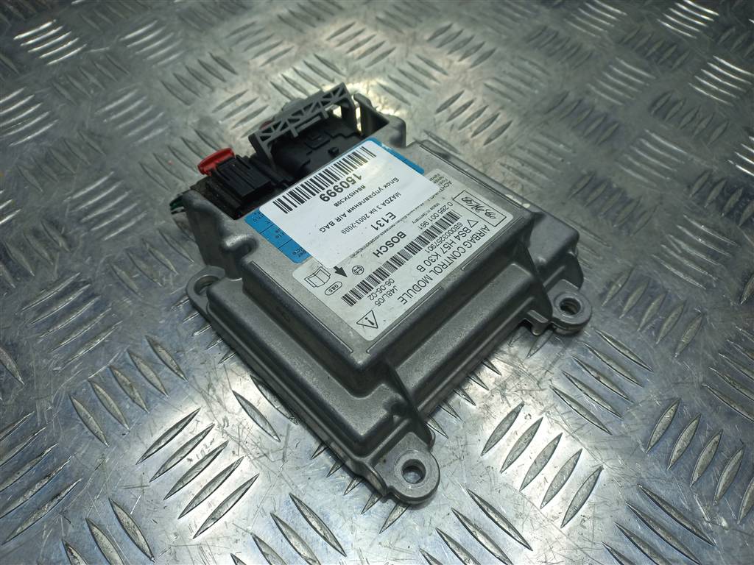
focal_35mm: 25
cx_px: 377
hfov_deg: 69.4
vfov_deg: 54.9
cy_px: 282
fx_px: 545
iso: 25
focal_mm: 4.6
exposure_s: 1/100
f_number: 1.8
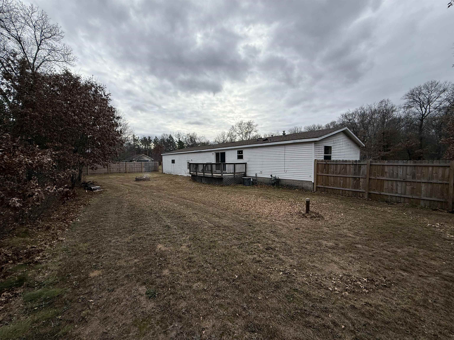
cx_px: 227
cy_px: 170
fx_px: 184
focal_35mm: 14
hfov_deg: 102.1
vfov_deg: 85.7
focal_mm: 2.22
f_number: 2.2
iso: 50
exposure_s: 1/590
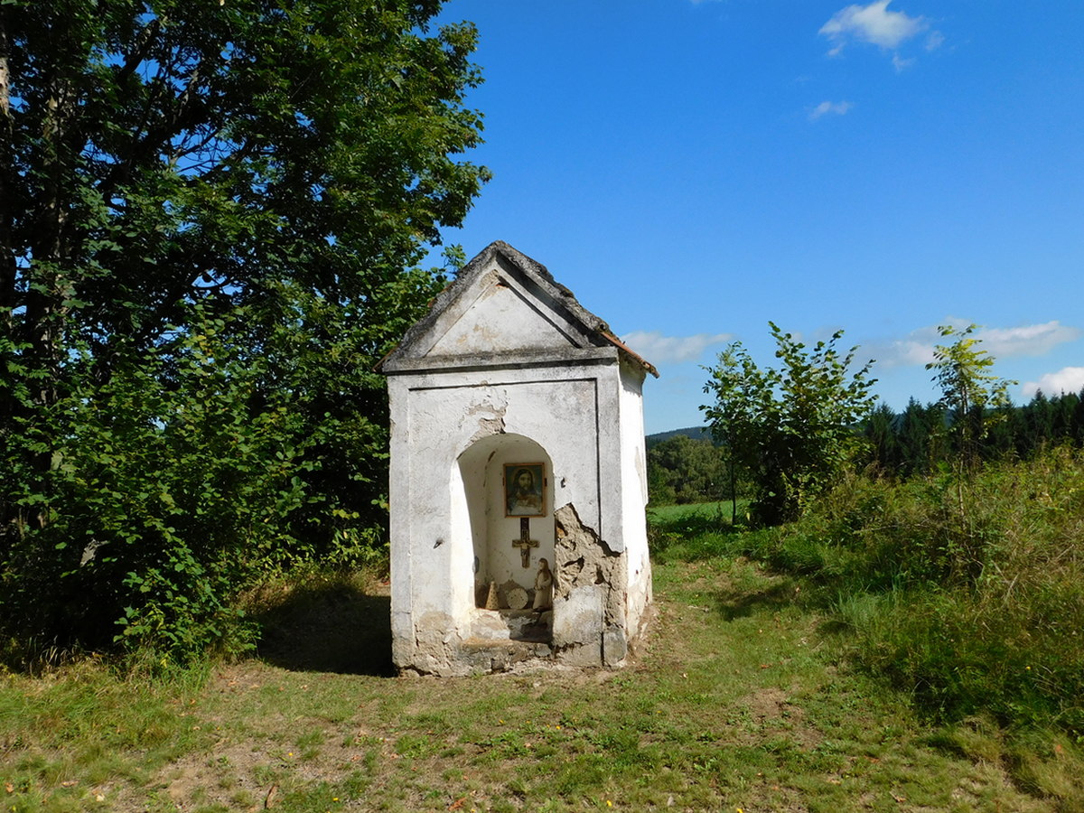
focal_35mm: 30
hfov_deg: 60.0
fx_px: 939
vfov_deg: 46.8
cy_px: 406
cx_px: 542
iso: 125
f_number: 6.4
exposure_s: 1/500
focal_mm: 5.3
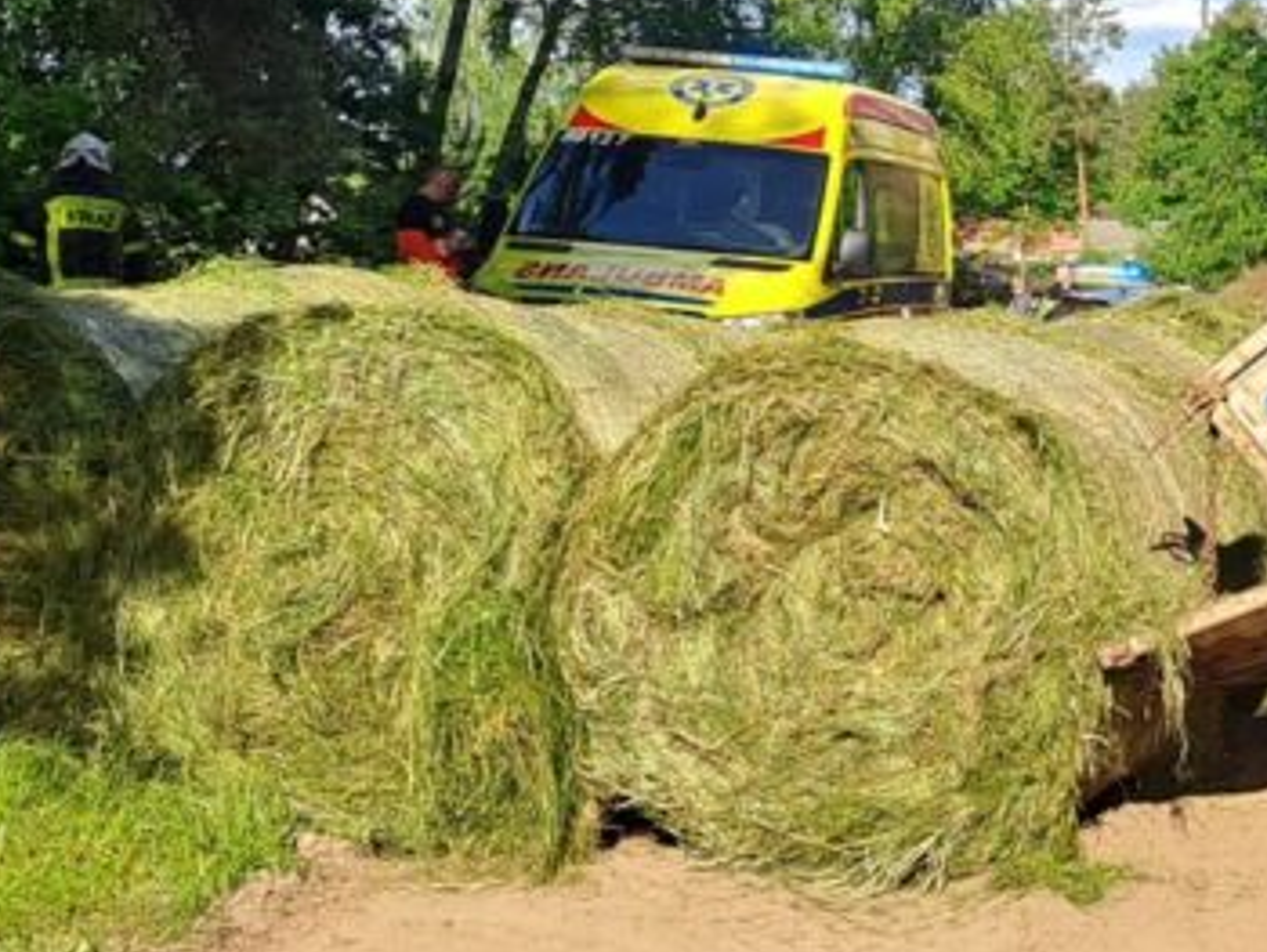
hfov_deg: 36.2
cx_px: 1100
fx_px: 1831
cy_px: 24
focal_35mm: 50
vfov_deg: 27.6
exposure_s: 1/995
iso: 32
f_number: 1.8
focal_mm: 4.65
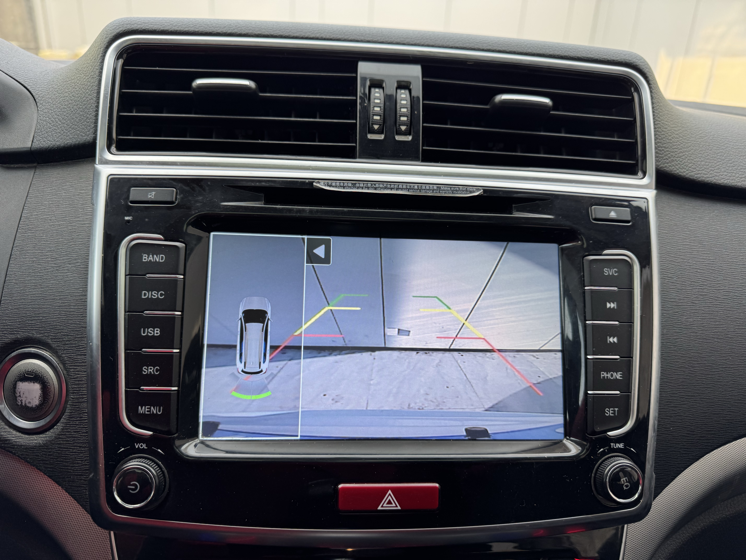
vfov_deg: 56.8
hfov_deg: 71.6
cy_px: 280
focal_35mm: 24
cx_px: 373
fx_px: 517
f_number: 1.78
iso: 80
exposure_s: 1/100
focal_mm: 6.76
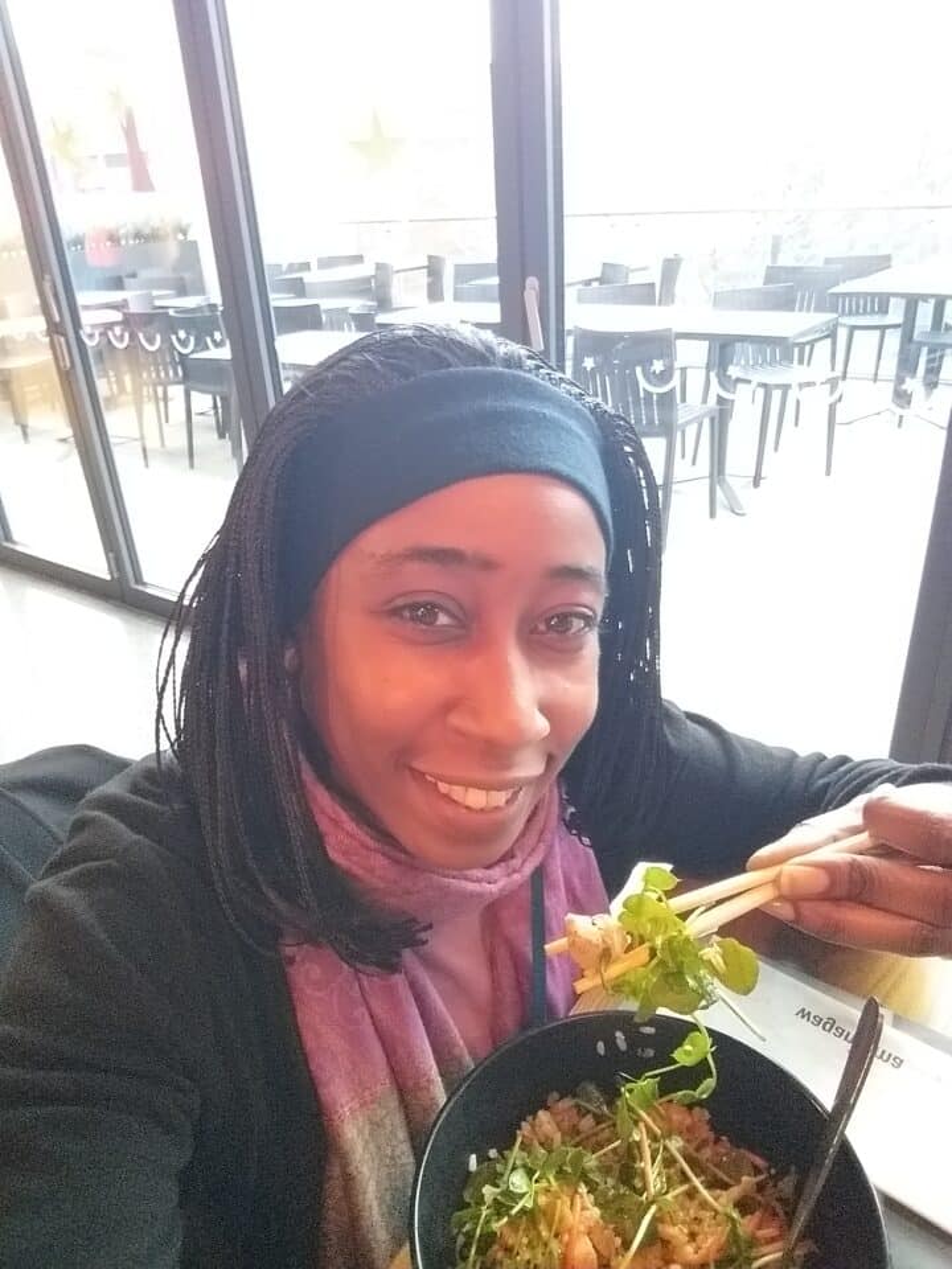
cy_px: 634
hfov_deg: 58.9
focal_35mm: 23
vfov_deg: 73.9
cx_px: 476
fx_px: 843
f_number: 2.2
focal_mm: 1.95
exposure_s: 1/17
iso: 250
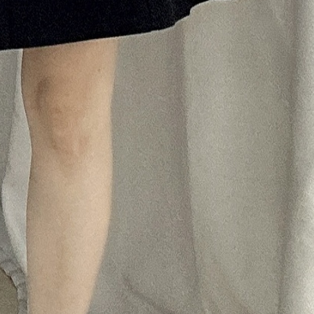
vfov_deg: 13.9
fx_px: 1211
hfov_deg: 14.5
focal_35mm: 118
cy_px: -150
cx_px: -17
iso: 100
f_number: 1.9
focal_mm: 2.69
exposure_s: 1/50
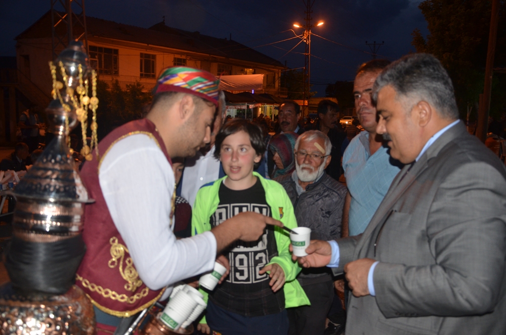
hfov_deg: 53.2
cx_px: 253
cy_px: 168
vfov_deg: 36.7
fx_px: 505
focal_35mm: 36
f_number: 3.8
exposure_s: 1/60
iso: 800
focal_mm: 24
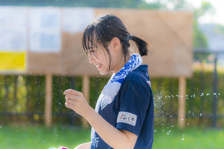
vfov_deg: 10.2
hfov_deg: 15.2
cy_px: 74
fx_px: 840
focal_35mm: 135
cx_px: 112
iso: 100
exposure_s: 1/800
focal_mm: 90
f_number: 2.8
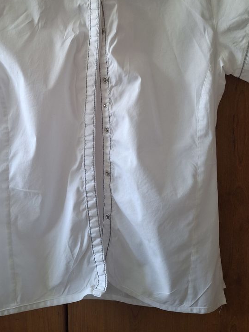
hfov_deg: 40.4
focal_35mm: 35
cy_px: 116
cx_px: 92
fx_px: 335
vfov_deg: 51.8
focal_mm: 4.69
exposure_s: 1/100
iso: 250
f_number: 1.8
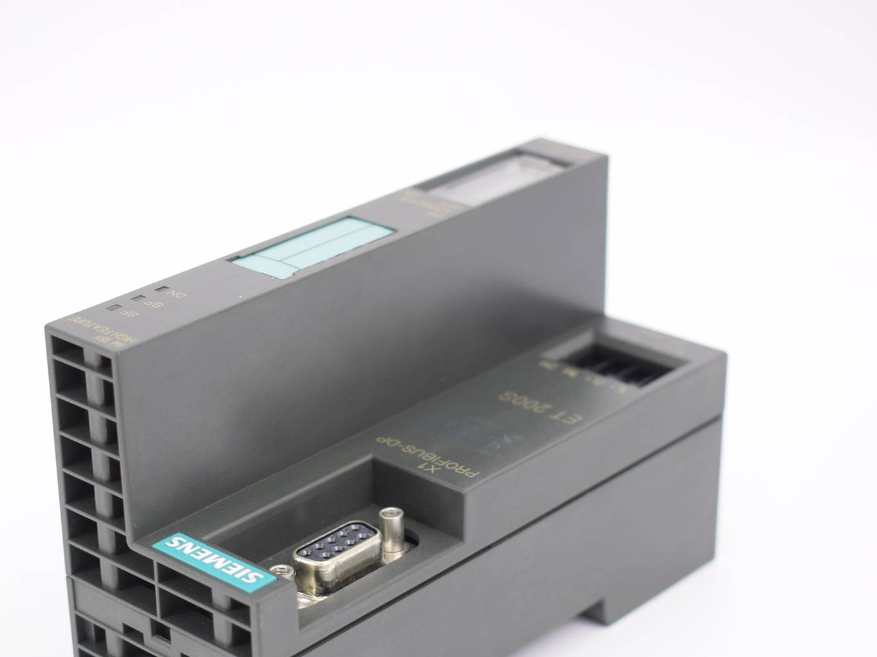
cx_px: 371
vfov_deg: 16.9
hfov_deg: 22.5
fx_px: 2204
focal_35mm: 87
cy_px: 461
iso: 320
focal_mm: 38
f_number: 4.8
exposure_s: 1/60
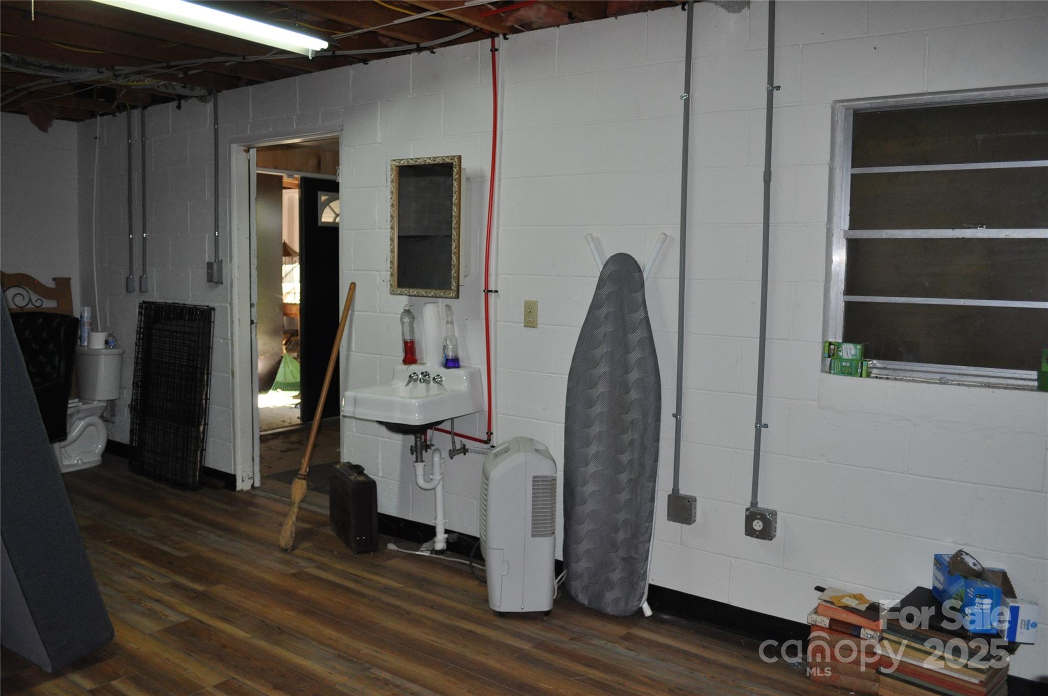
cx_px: 524
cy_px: 348
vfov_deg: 43.5
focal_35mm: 30
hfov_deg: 62.0
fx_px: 872
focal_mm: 20
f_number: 4
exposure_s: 1/60
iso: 800
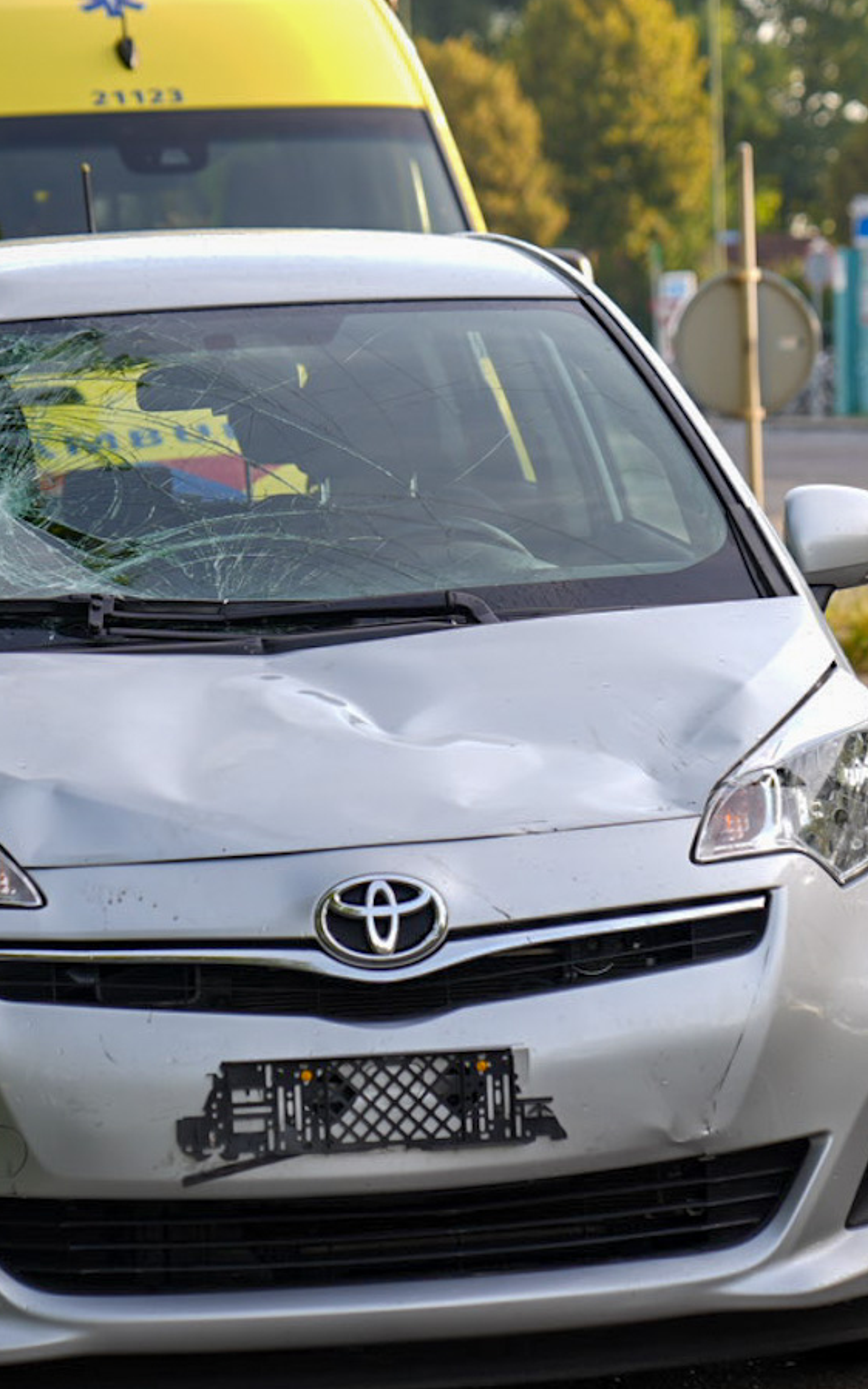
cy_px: 600
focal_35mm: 135
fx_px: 5109
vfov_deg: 15.5
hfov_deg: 9.7
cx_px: 349
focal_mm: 62
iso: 80
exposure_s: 1/200
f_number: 2.8
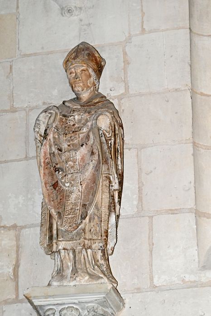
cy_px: 158
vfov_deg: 14.2
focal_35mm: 145
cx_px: 106
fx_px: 1276
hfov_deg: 9.5
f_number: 6.3
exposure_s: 1/160
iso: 5600
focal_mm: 145
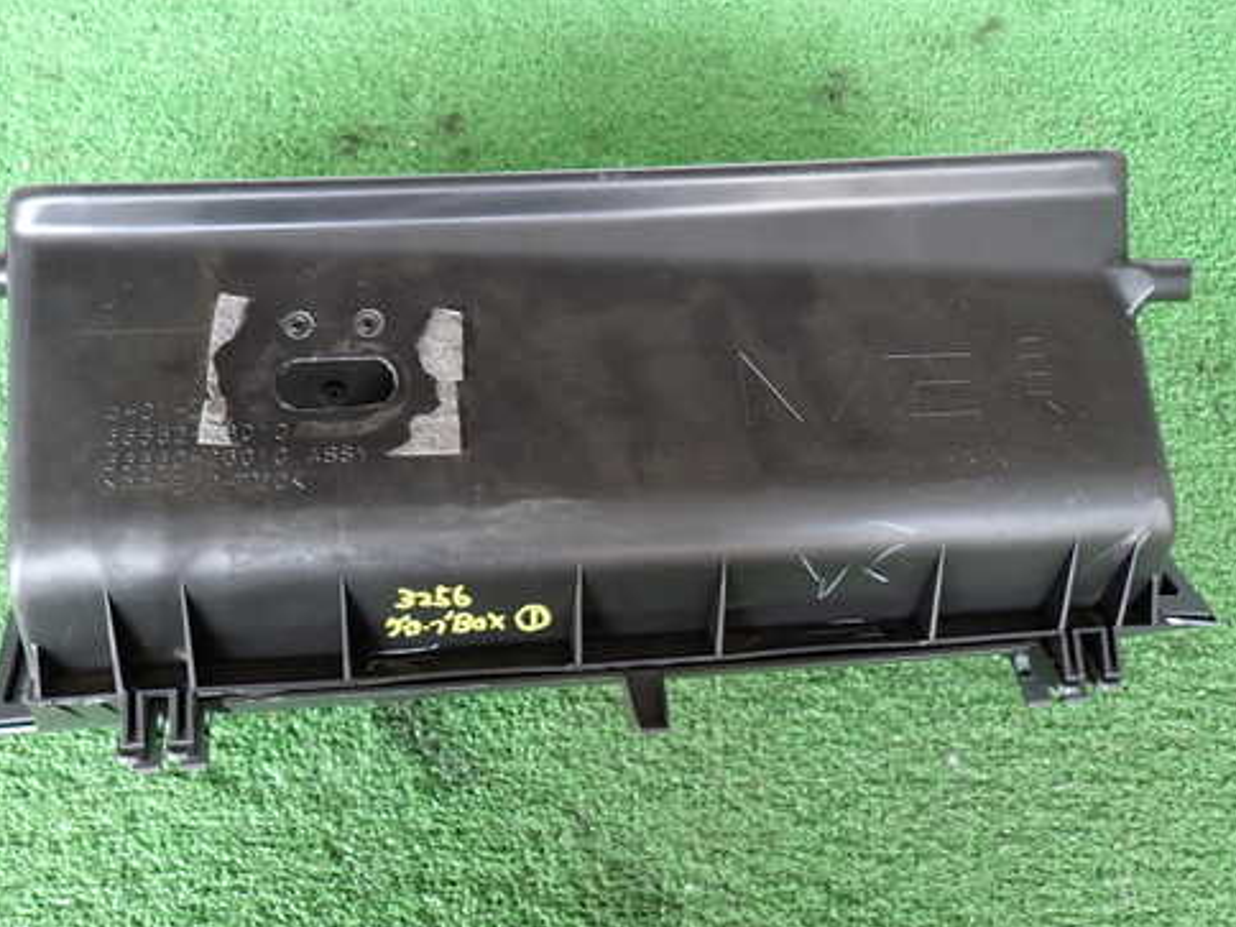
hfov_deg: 58.2
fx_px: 1107
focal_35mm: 31
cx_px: 552
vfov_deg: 45.4
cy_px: 465
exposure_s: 1/30
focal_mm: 4.5
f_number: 2
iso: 200
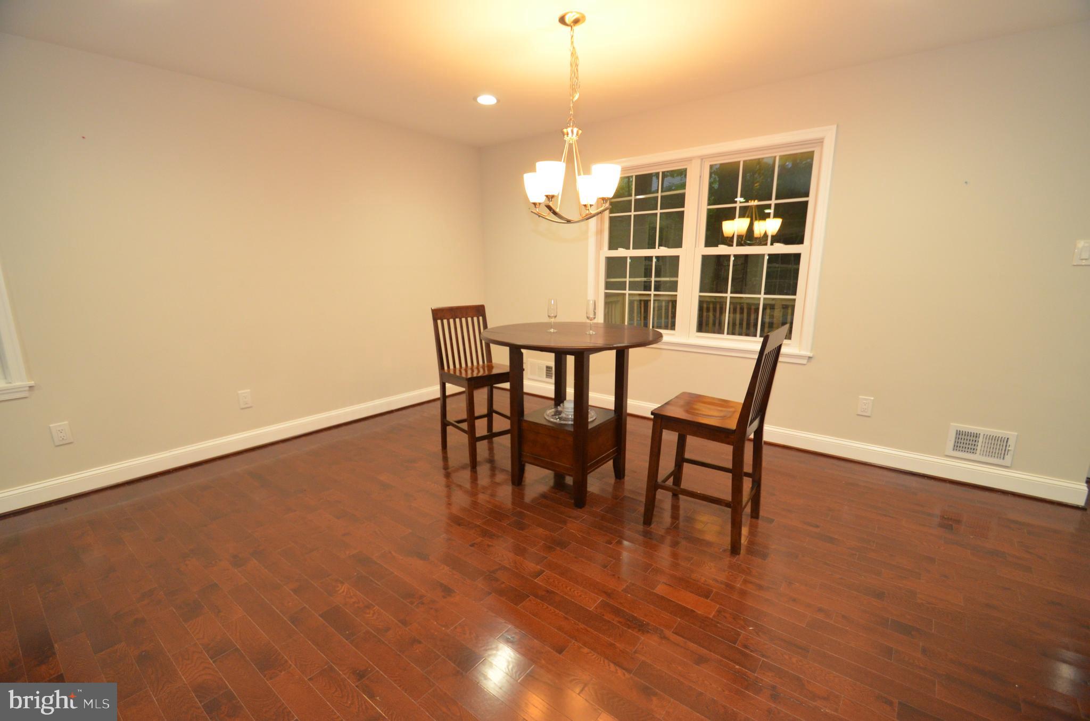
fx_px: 453
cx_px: 545
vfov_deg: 77.1
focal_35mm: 15
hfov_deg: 100.5
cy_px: 360
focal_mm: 10
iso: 900
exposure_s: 1/60
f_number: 4
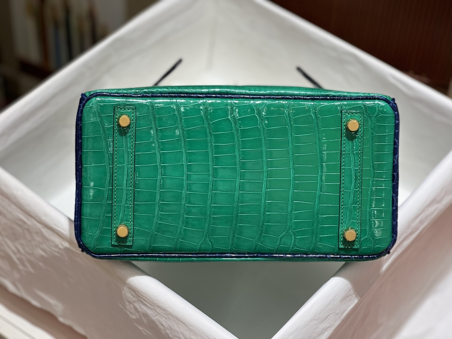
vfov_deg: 19.1
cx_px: 226
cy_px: 170
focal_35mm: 77
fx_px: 1005
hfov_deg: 25.3
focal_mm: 9
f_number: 2.8
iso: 40
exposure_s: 1/100
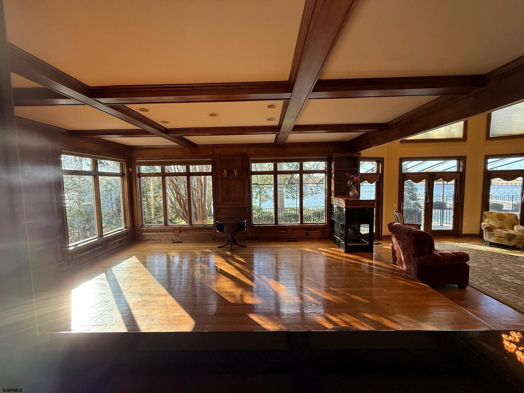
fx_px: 212
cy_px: 196
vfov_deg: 85.7
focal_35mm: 14
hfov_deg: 102.1
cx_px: 262
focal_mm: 2.22
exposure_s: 1/99
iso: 200
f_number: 2.2
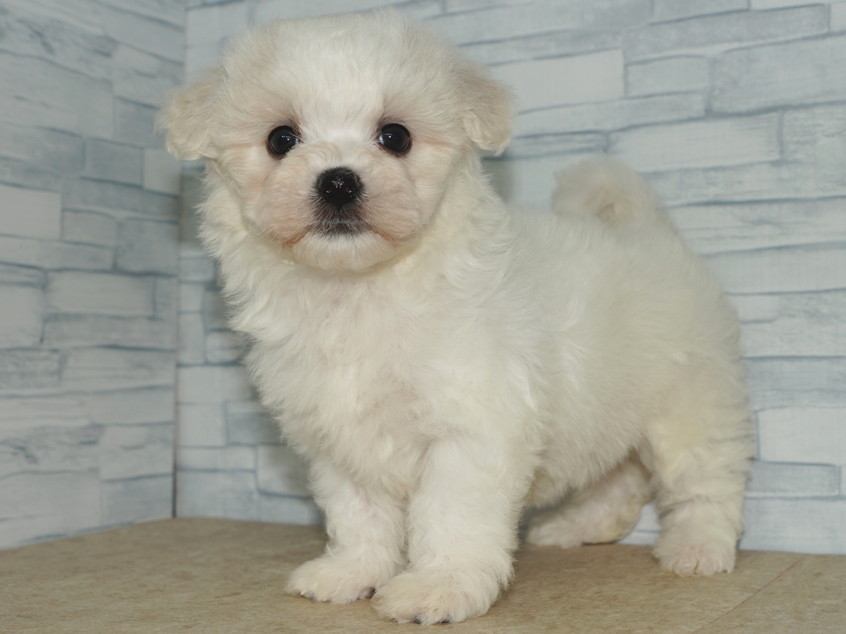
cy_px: 318
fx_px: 1124
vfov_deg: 31.5
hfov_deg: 41.2
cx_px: 439
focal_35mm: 46
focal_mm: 28
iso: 100
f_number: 5.6
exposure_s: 1/160
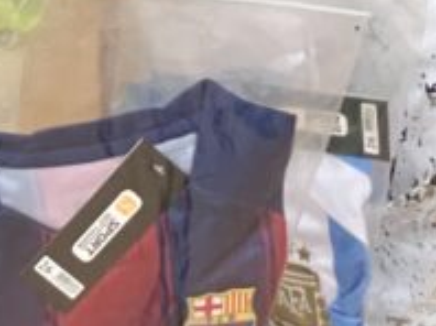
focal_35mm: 145
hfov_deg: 13.3
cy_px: -163
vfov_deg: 9.9
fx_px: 1824
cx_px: -51
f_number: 1.8
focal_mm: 3.99
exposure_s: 1/60
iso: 160
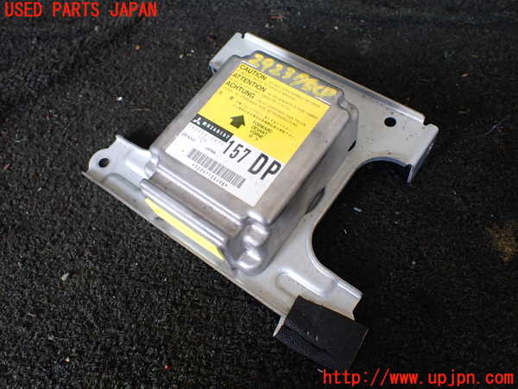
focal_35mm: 30
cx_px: 259
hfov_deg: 60.0
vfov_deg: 46.8
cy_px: 194
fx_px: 449
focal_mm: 5.4
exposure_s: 1/125
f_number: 2.3
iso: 250
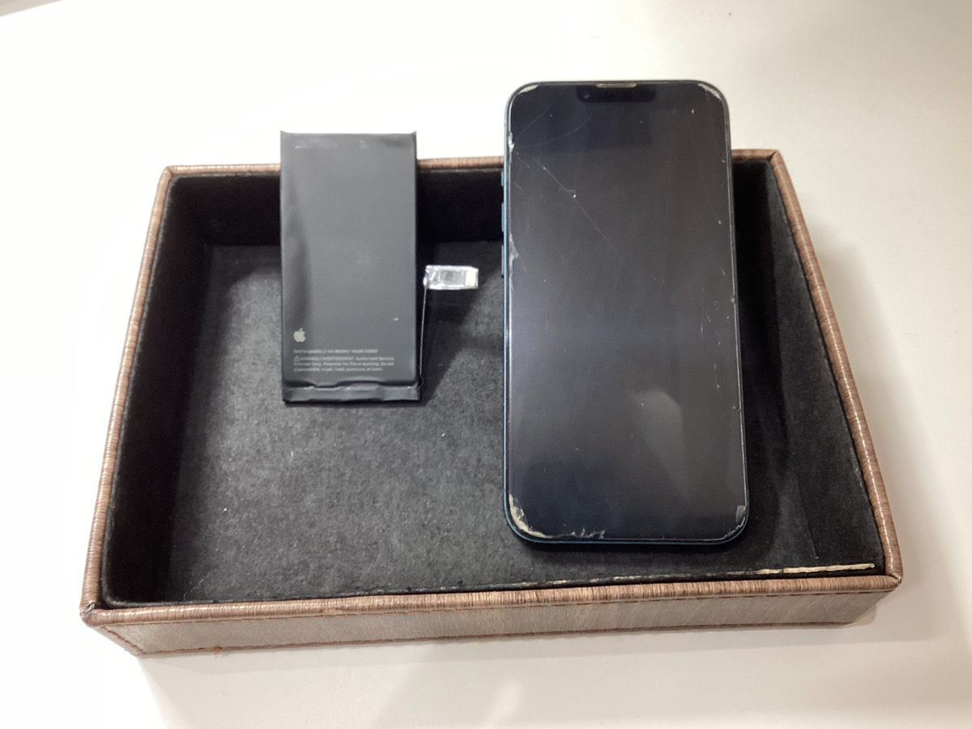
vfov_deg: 45.4
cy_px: 364
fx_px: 870
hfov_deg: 58.4
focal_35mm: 31
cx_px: 486
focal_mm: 3.3
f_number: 2.4
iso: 160
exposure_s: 1/50
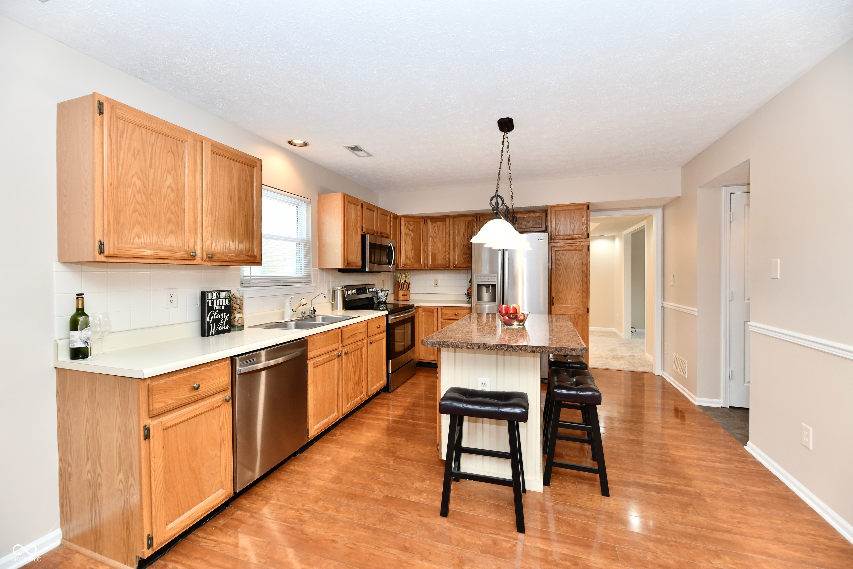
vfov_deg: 81.2
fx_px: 332
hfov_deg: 104.3
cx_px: 426
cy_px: 284
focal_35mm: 14
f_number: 6.3
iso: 640
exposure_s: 1/60
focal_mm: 14
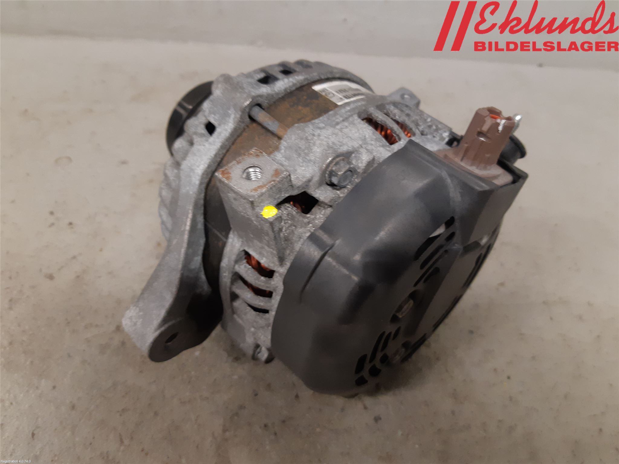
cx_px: 310
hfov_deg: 67.3
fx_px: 465
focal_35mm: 26
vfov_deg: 53.1
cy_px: 232
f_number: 1.7
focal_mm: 3.93
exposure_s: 1/50
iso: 200
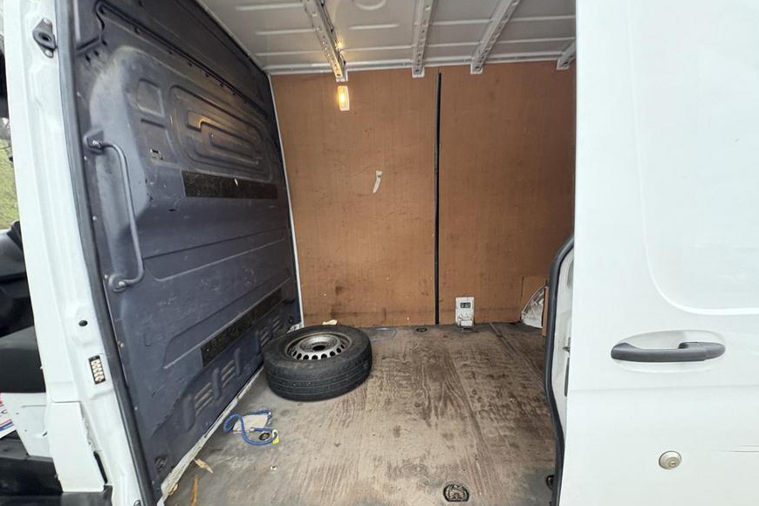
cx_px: 390
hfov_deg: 100.4
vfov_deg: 77.2
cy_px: 270
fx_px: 316
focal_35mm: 15
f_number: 2.2
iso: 320
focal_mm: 2.22
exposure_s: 1/60
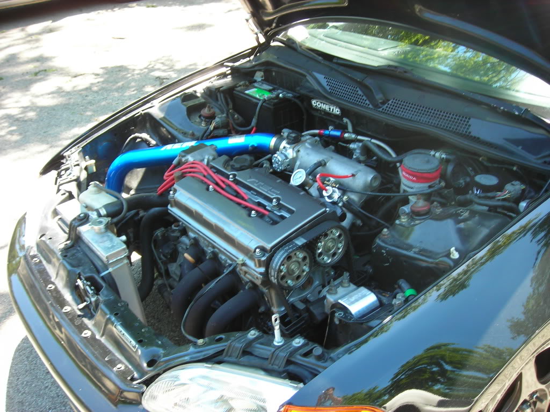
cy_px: 206
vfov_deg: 37.7
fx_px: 604
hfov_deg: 49.0
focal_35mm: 38
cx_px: 275
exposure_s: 1/37.1
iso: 50
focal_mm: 6.3
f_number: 3.2
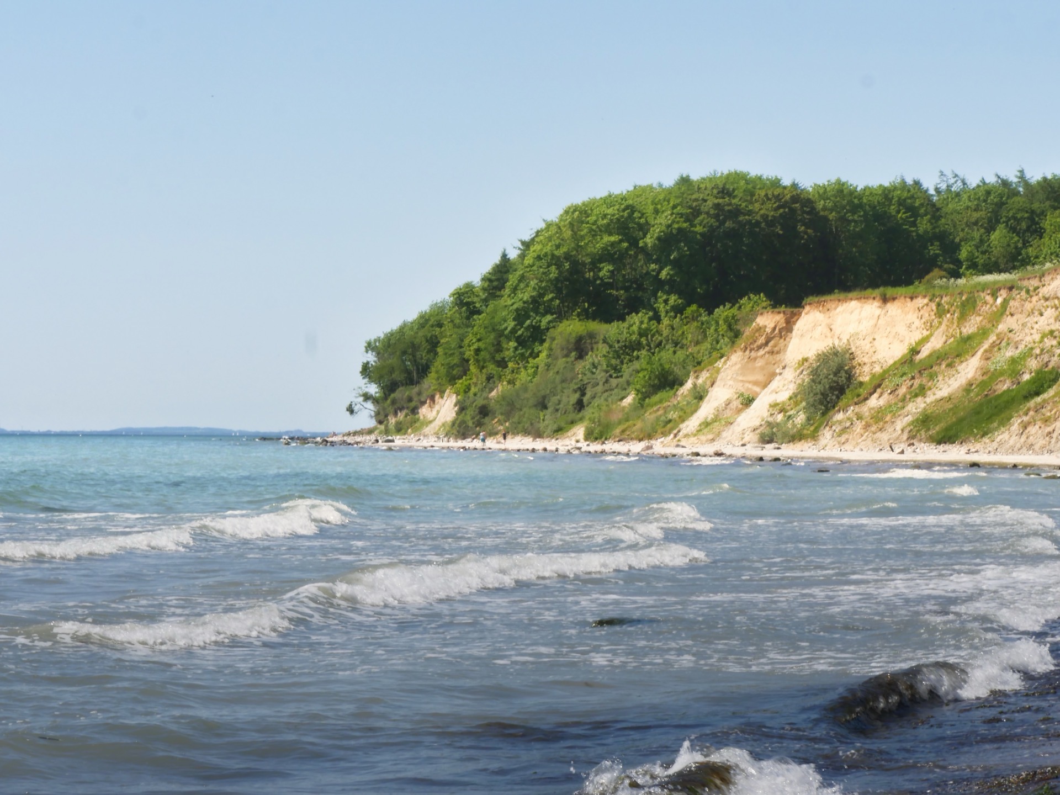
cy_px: 398
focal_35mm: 122
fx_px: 3736
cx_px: 530
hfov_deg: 16.1
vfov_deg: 12.1
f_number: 22
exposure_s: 1/160
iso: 400
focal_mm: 61
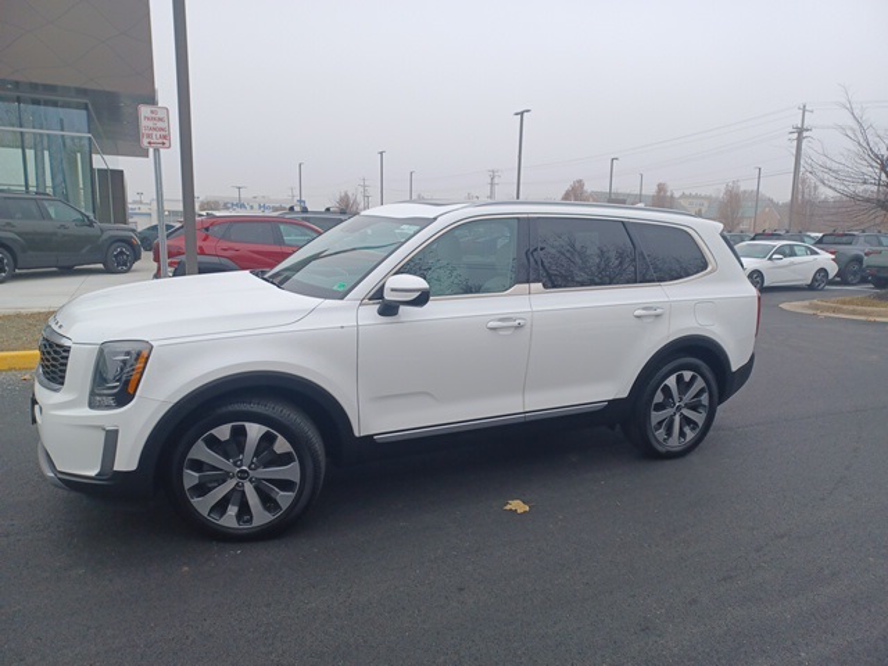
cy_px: 333
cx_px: 444
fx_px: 641
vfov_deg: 54.9
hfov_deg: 69.4
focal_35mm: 25
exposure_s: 1/100
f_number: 1.8
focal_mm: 4.6
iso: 33
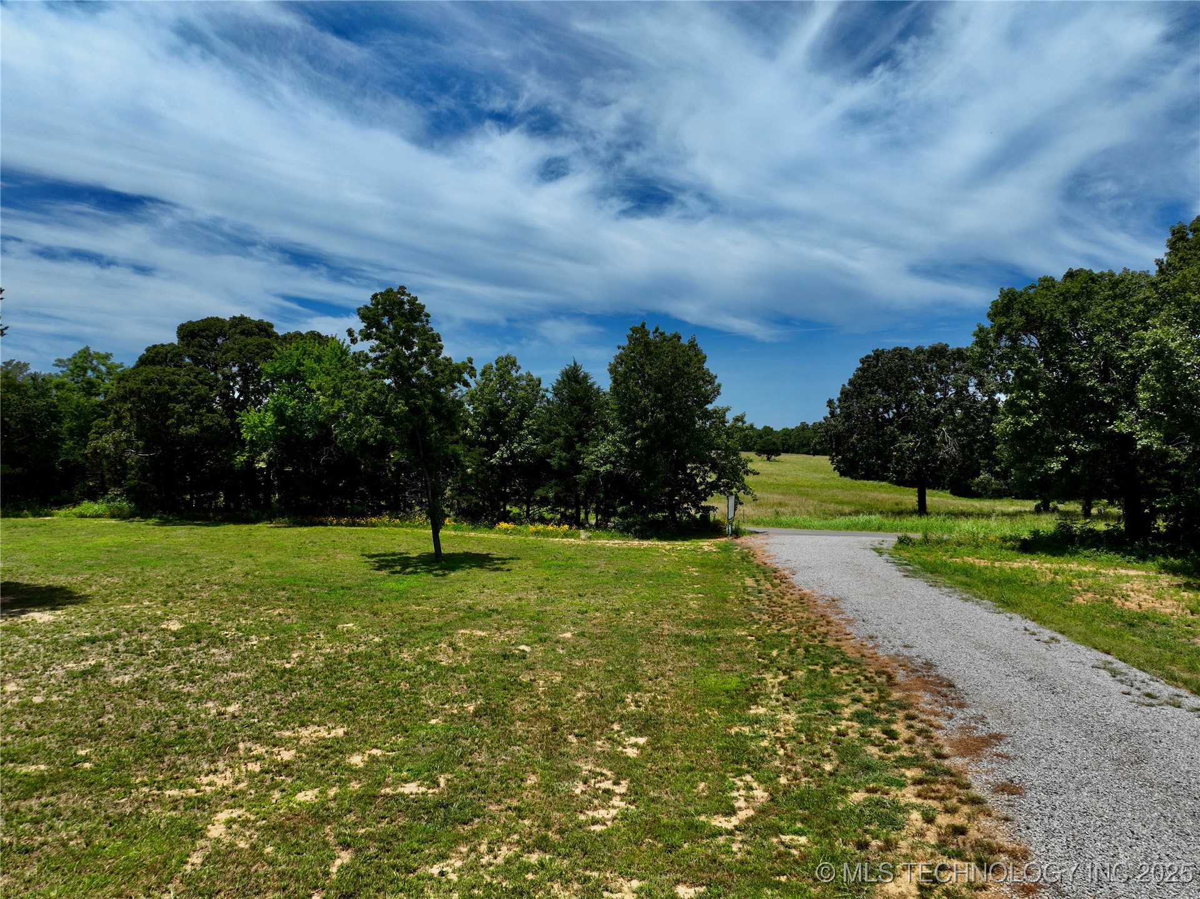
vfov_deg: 56.8
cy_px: 450
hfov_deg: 71.6
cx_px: 600
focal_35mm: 24
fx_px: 832
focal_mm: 12.29
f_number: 2.8
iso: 100
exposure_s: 1/2500
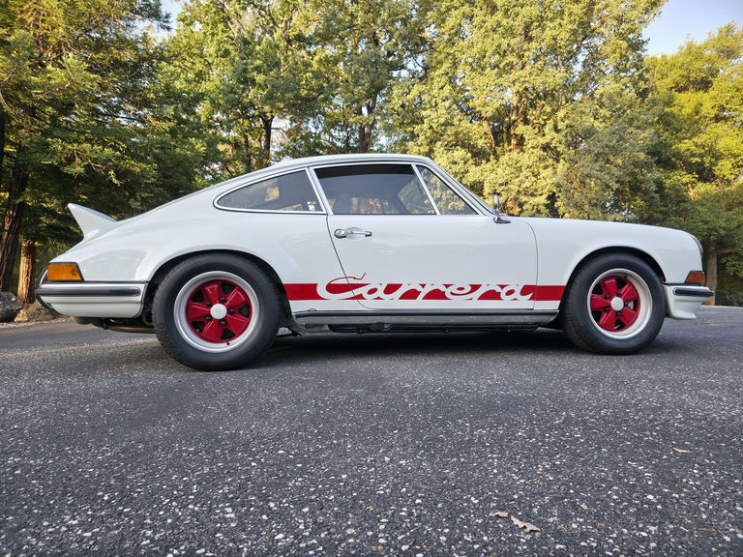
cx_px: 372
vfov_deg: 58.9
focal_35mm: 23
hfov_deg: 73.9
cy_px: 278
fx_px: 494
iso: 32
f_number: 1.7
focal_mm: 6.3
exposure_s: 1/180
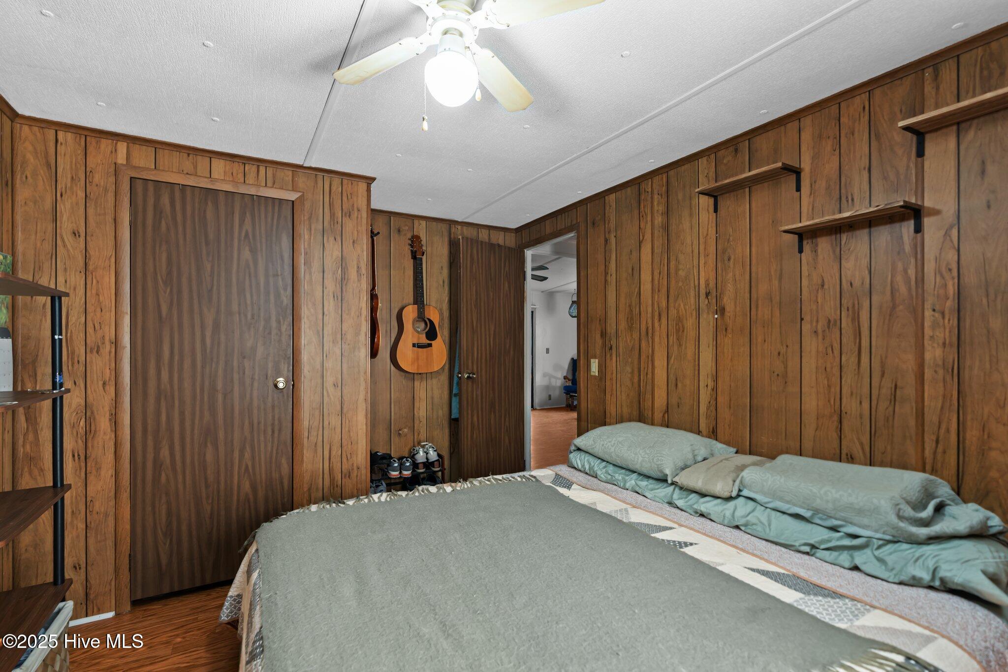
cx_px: 504
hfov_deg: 96.7
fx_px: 448
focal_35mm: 16
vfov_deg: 73.7
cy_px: 336
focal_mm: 16
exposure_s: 1/1.67
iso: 640
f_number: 5
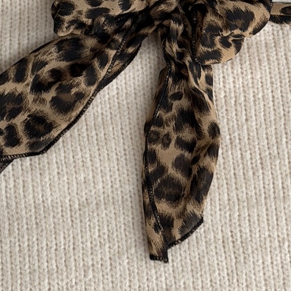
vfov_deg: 12.9
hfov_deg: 12.9
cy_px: 120
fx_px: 1284
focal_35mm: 135
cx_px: 165
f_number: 1.78
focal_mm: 6.76
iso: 250
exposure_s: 1/50
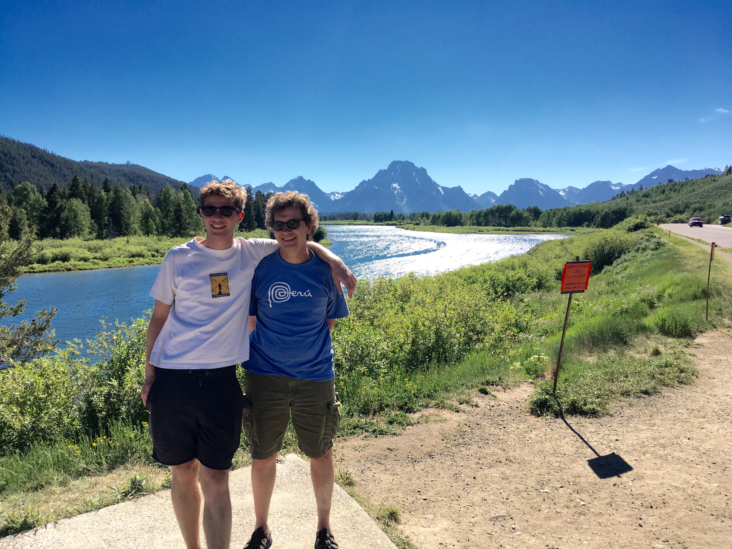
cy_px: 274
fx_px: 613
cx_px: 366
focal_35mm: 29
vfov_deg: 48.2
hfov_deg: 61.7
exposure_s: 1/1709
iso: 25
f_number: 2.2
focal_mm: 4.15
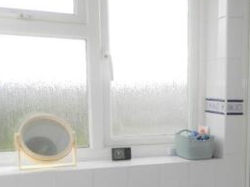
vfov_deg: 25.6
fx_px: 404
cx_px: 222
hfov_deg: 32.7
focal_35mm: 56
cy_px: 152
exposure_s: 1/80
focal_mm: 4.5
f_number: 3.1
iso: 80
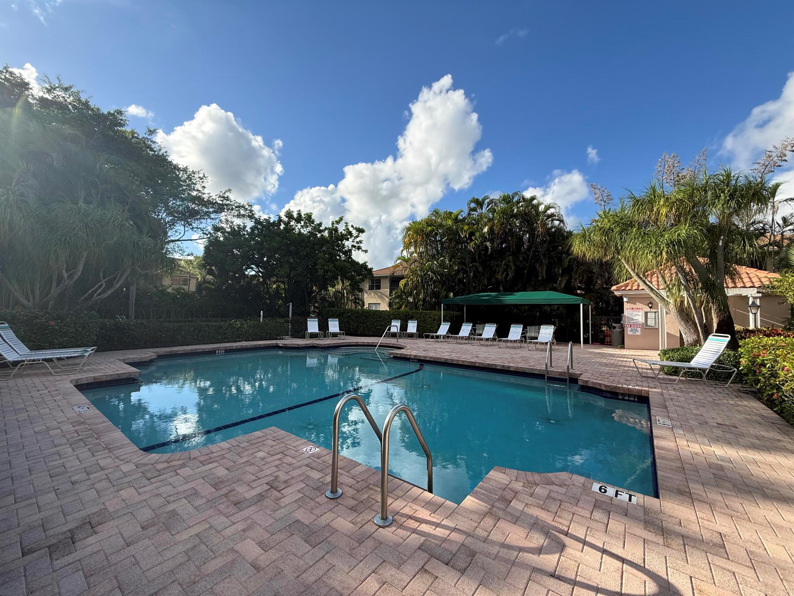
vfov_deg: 85.7
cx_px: 397
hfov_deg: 102.1
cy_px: 298
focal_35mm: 14
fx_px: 321
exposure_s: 1/1613
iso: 64
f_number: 2.2
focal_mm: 2.22
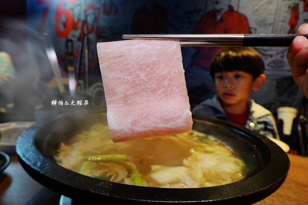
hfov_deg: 73.8
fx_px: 205
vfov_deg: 53.1
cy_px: 102
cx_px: 154
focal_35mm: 24
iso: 125
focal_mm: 9
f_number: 2.8
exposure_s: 1/30
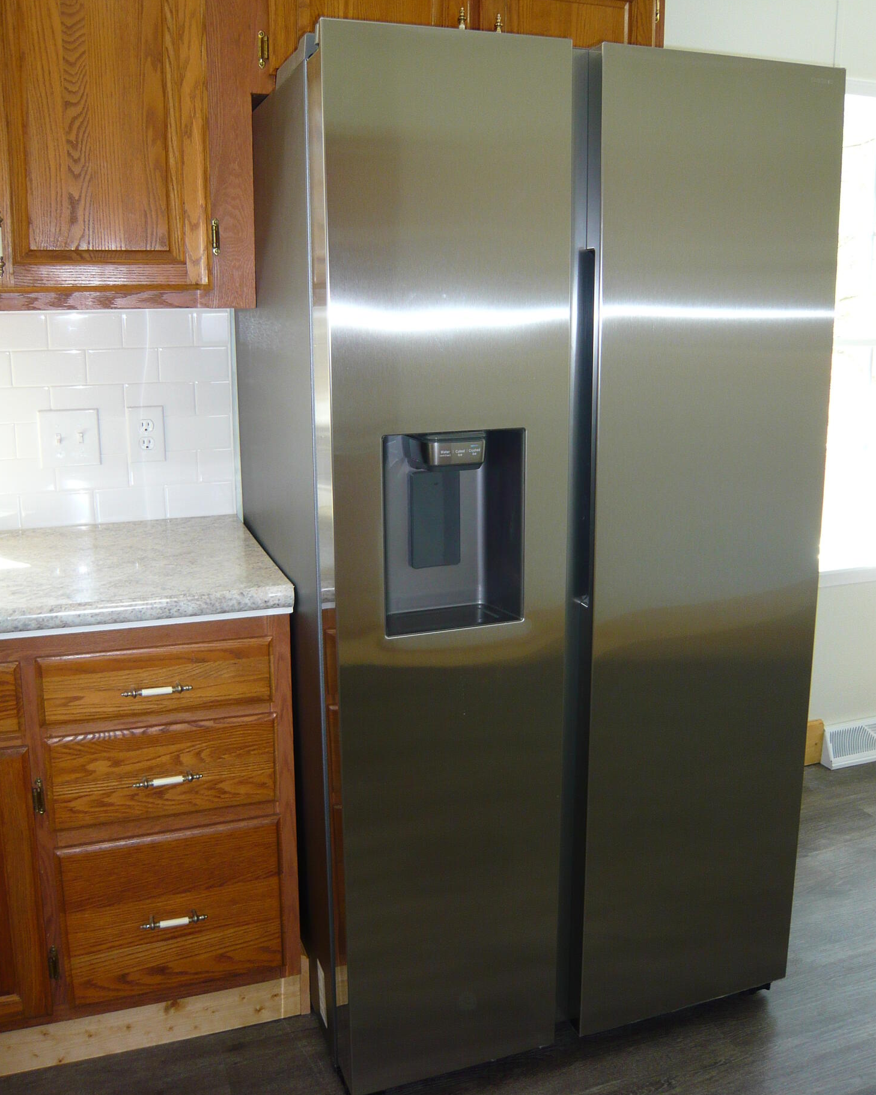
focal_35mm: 30
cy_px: 505
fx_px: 972
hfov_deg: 48.5
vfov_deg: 58.7
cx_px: 443
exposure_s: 1/30
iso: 100
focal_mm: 4.6
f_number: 2.8
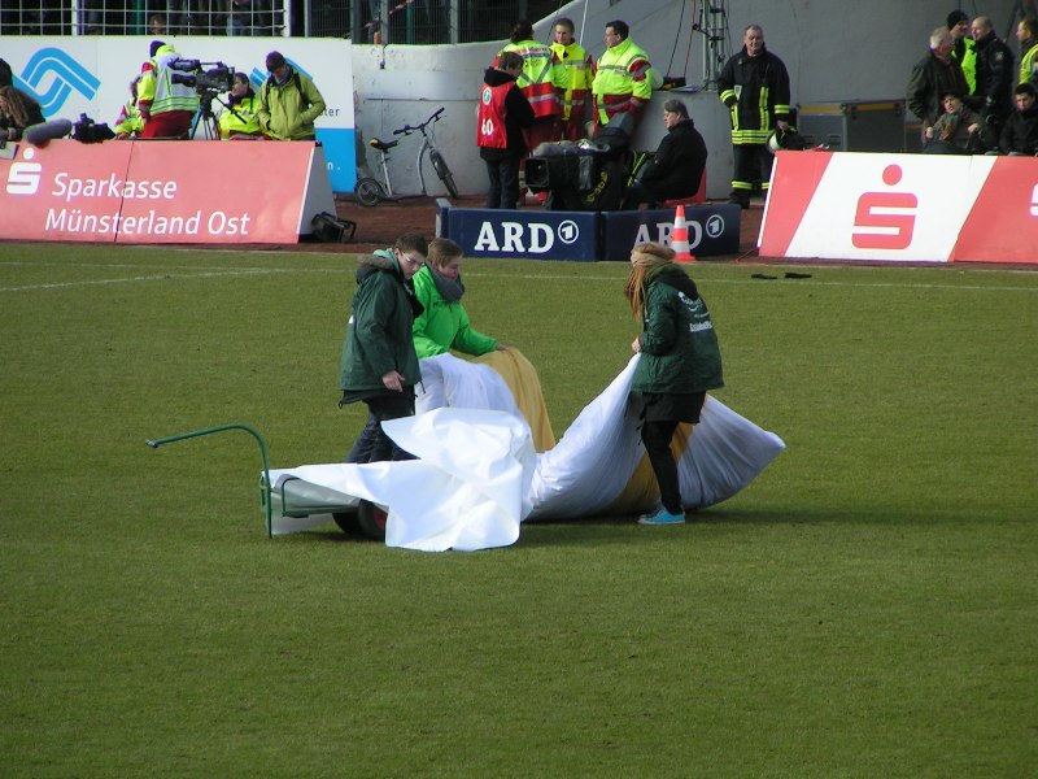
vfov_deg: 3.9
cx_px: 519
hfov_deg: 5.2
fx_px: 11395
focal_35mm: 380
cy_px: 390
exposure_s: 1/400
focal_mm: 58
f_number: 4.5
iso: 50
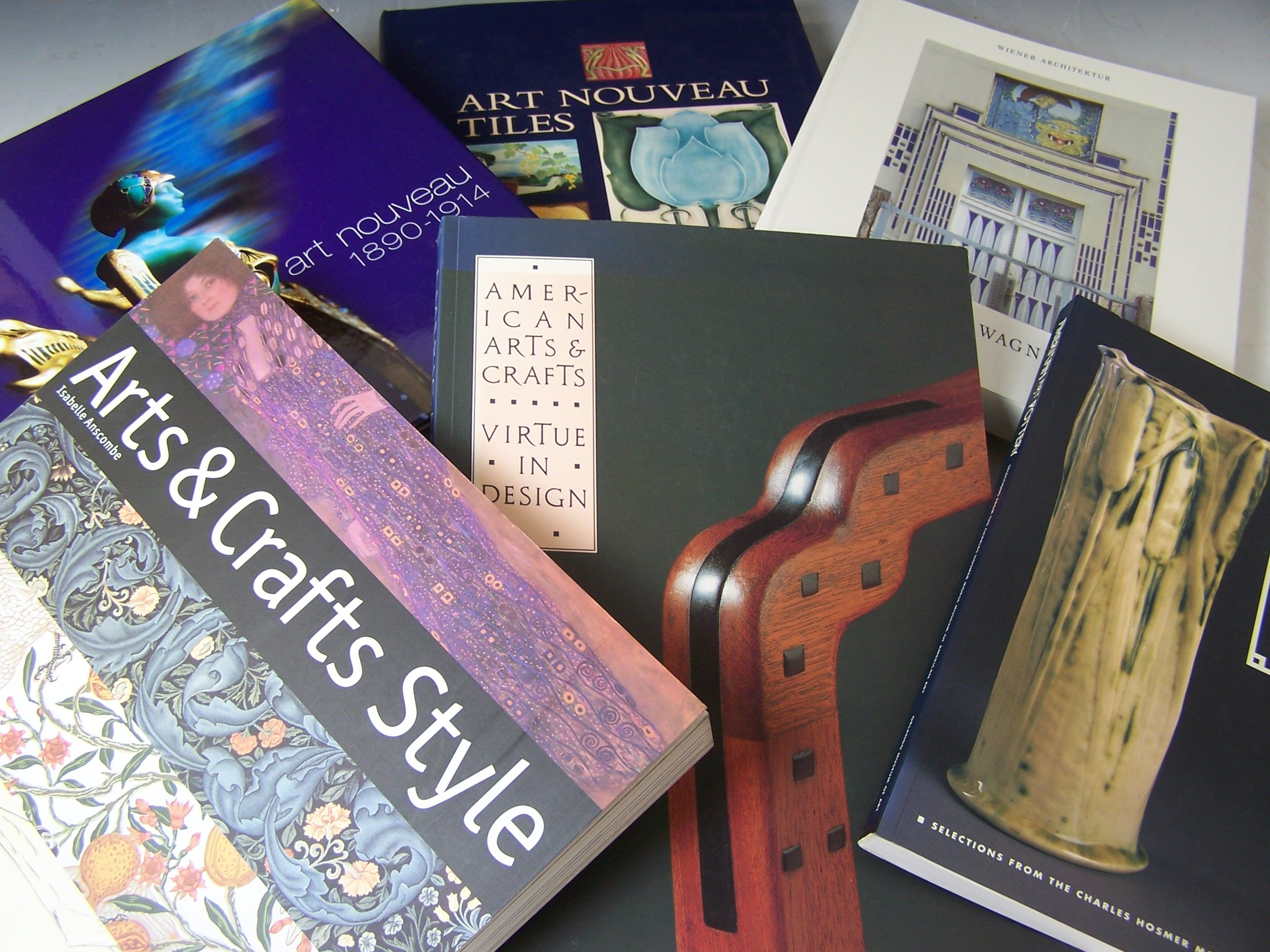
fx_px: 1394
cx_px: 635
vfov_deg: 37.7
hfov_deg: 49.0
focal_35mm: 38
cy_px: 476
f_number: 2.8
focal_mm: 6.3
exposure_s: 1/30
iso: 80
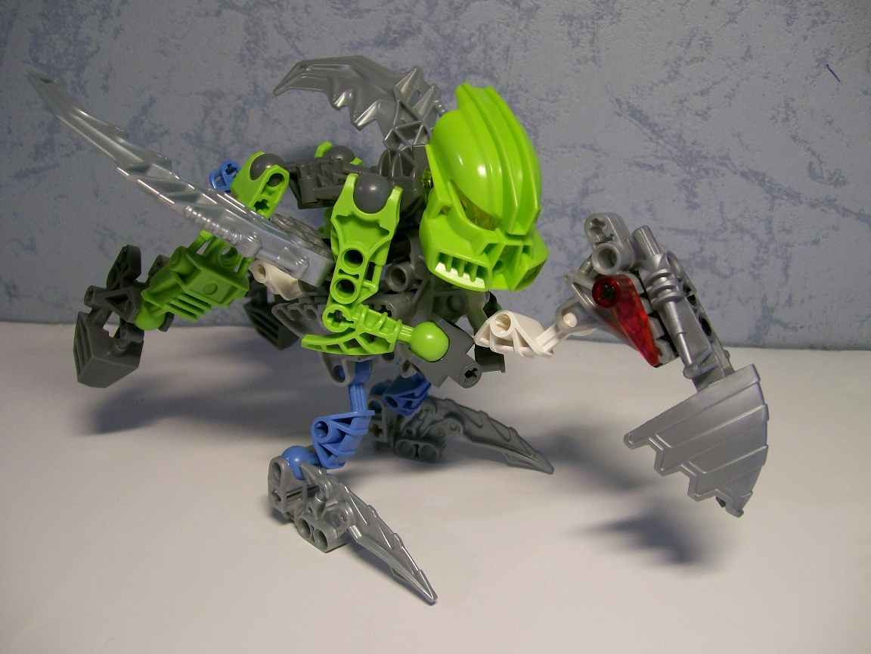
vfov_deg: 39.7
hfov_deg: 51.4
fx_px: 906
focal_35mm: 36
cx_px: 436
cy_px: 327
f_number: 2.7
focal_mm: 6
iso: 110
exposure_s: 1/32
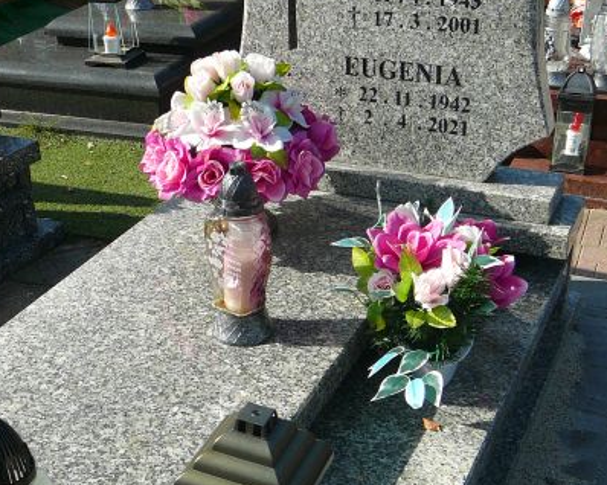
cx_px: 276
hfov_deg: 34.1
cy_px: 296
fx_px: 988
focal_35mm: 55
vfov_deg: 27.5
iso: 80
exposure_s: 1/1000
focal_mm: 5.2
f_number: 2.8
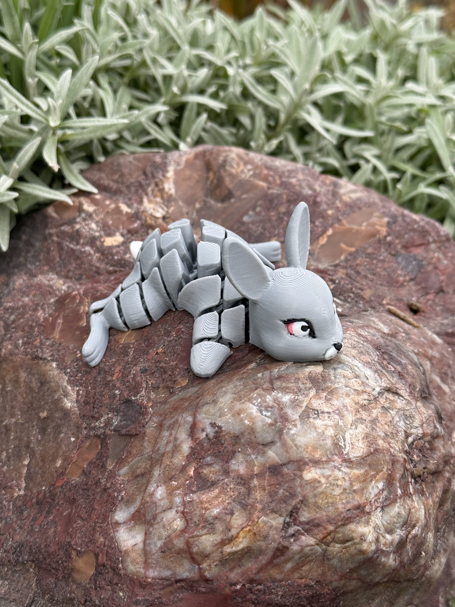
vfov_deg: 39.7
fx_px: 841
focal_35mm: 48
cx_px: 228
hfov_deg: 30.3
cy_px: 304
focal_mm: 6.76
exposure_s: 1/611
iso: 64
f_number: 1.78
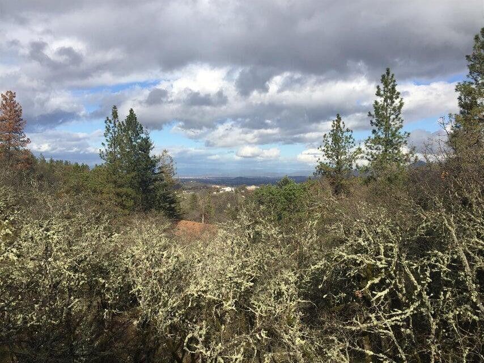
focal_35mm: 29
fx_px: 405
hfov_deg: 61.7
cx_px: 242
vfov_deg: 48.2
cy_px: 182
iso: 32
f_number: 2.2
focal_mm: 4.15
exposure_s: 1/2326
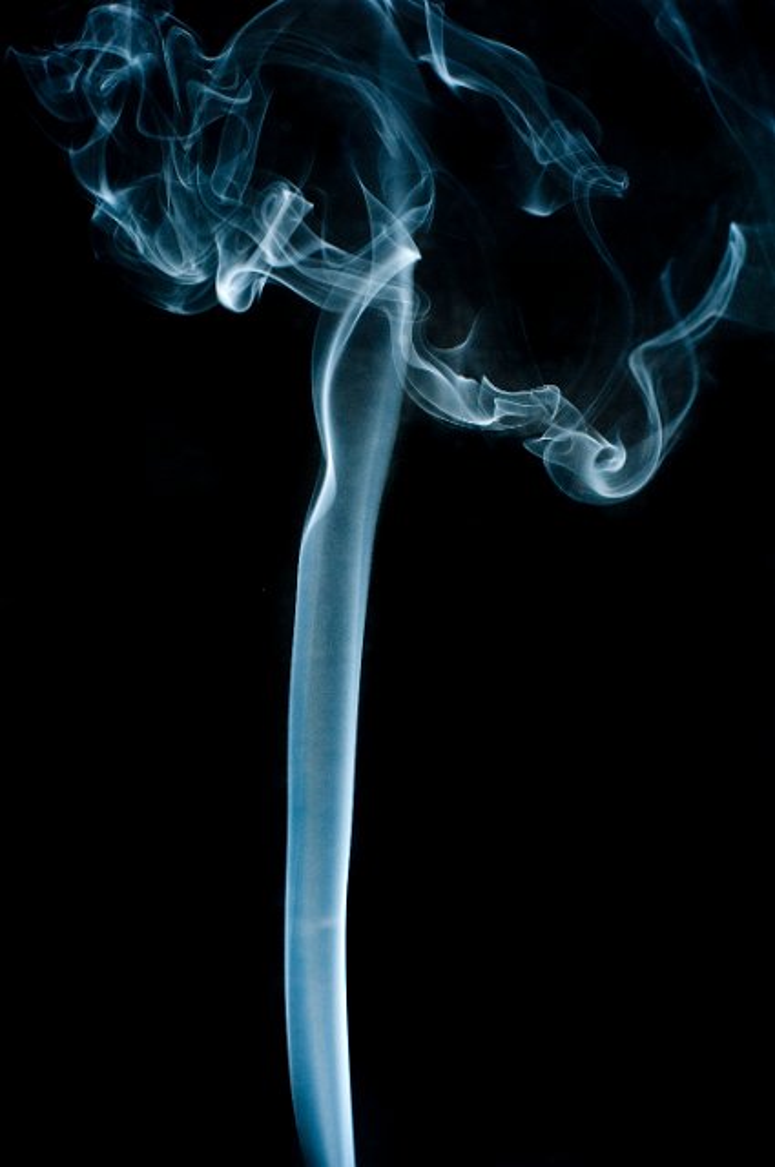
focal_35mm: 50
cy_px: 584
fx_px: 1619
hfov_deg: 26.9
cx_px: 388
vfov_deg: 39.6
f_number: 11
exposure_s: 1/60
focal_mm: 50
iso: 200
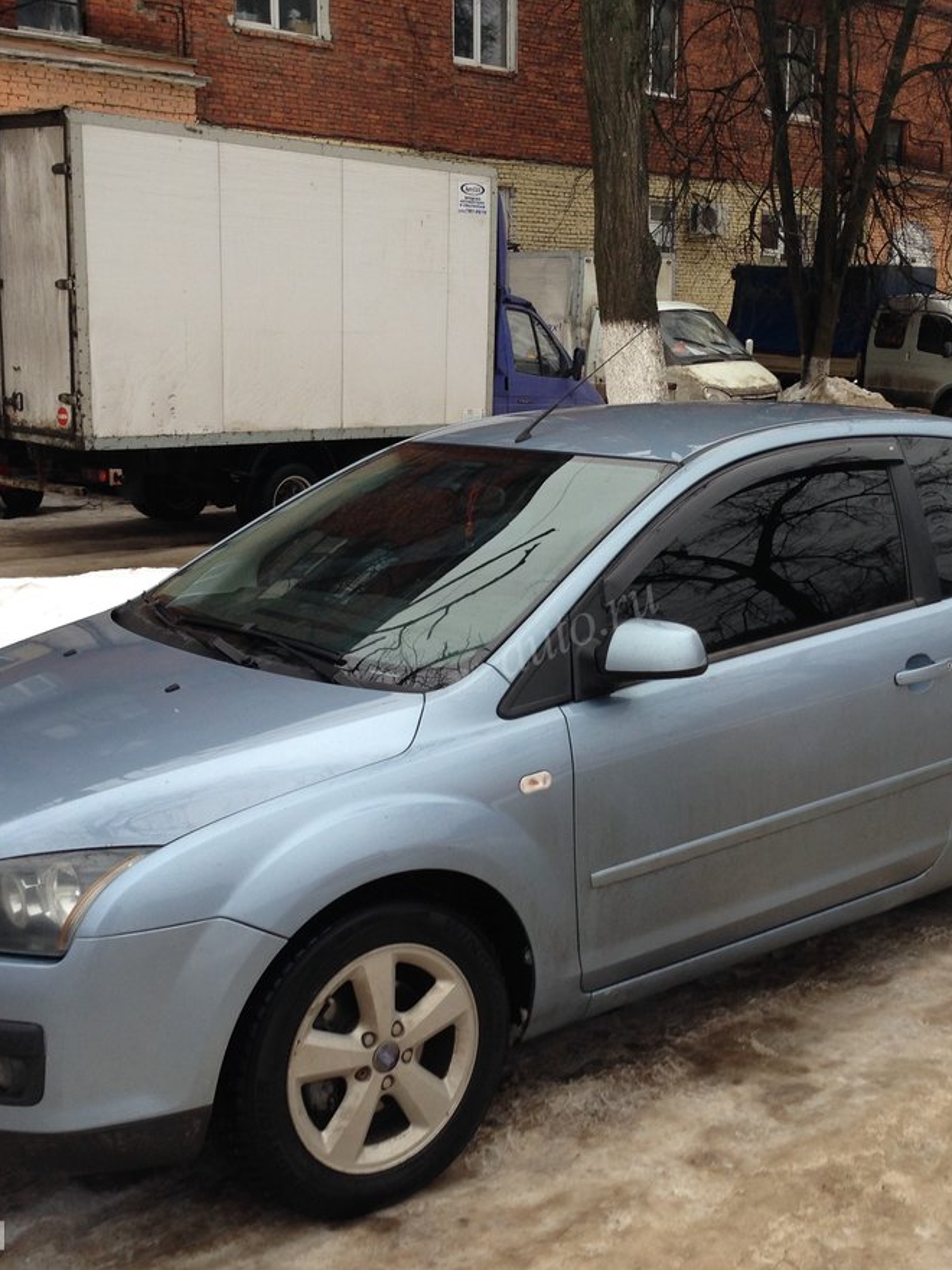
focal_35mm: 45
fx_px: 1650
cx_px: 551
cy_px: 639
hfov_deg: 32.1
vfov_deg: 42.1
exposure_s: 1/137
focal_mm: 4.12
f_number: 2.4
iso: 50
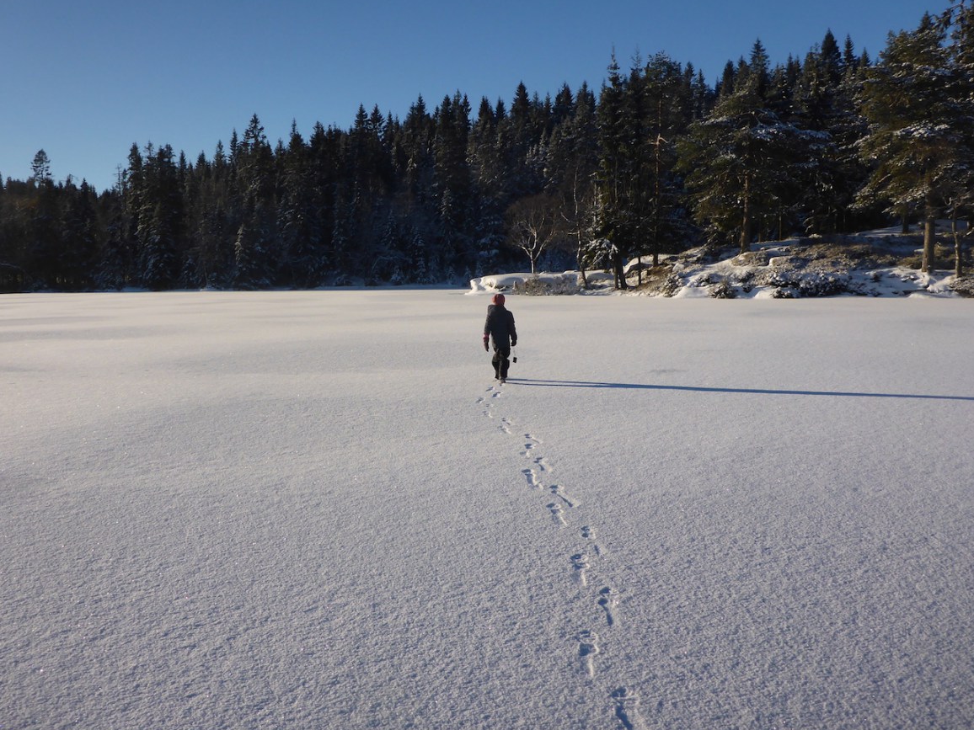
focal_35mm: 31
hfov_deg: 58.3
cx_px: 458
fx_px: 872
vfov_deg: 45.4
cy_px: 344
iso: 100
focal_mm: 4.9
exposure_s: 1/1300
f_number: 3.3
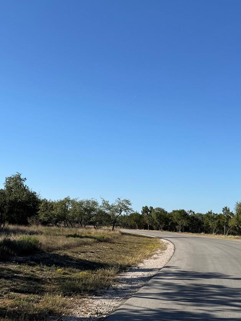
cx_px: 77
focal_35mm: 44
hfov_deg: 32.5
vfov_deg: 42.7
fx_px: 409
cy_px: 199
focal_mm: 6.76
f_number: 1.78
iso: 80
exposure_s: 1/4608
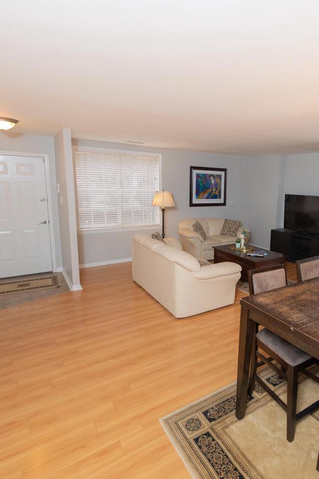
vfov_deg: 78.5
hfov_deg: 54.9
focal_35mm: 22
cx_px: 234
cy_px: 232
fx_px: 292
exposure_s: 1/250
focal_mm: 14
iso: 800
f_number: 2.8
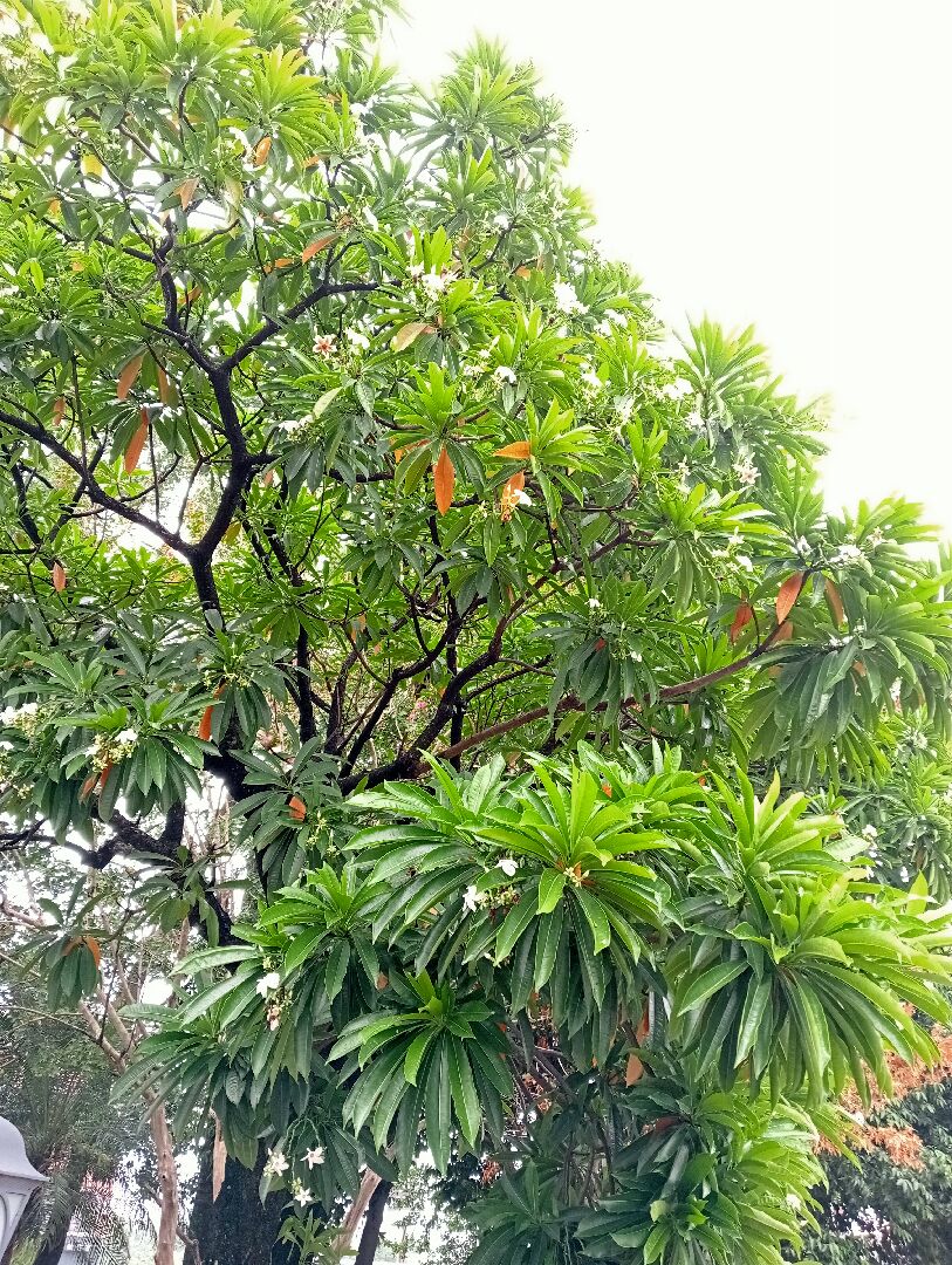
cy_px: 632
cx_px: 476
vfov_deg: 63.4
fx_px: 1024
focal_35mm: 28
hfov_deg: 49.8
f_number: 1.8
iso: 459
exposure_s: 1/33.3
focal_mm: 4.04
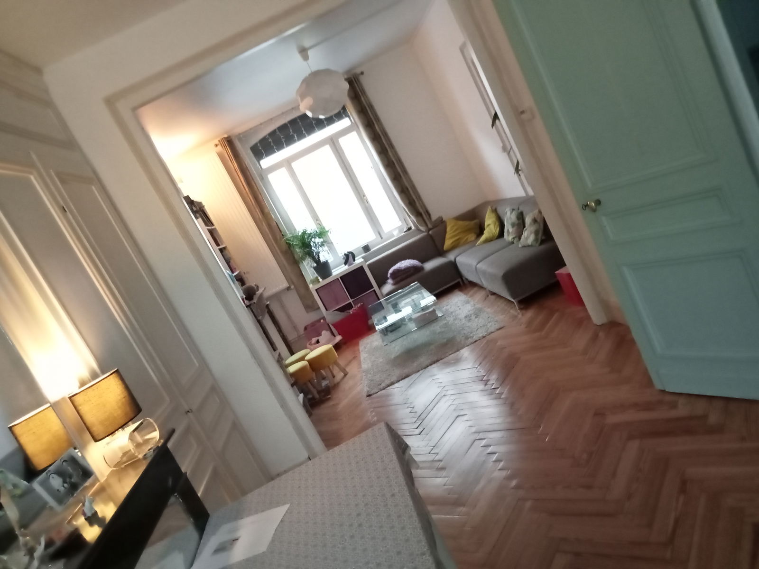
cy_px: 284
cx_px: 380
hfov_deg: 63.4
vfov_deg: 49.7
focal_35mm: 28
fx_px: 614
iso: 2267
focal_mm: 3.46
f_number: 2.2
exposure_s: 1/25
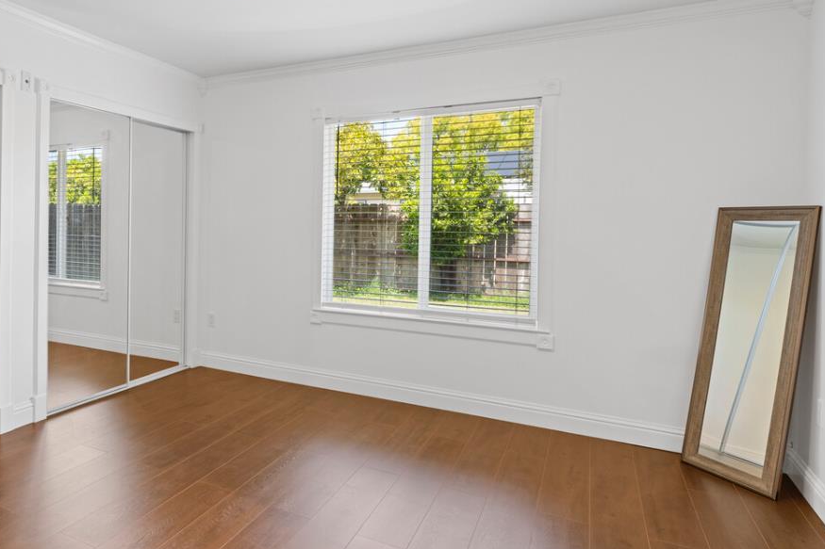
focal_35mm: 24
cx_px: 225
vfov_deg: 52.7
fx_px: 550
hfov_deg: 69.8
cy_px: 214
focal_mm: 14
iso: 320
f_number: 7.1
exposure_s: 1/2.5
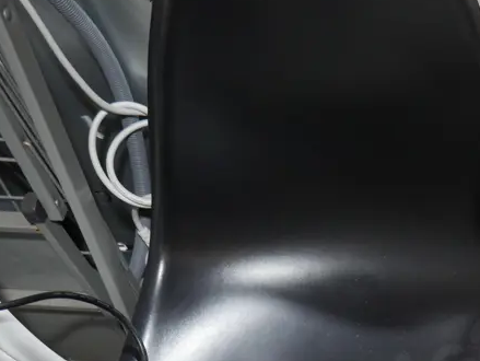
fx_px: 971
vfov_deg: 20.7
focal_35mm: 70
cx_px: 548
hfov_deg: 25.4
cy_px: 299
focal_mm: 15
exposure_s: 1/60
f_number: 4
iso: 400
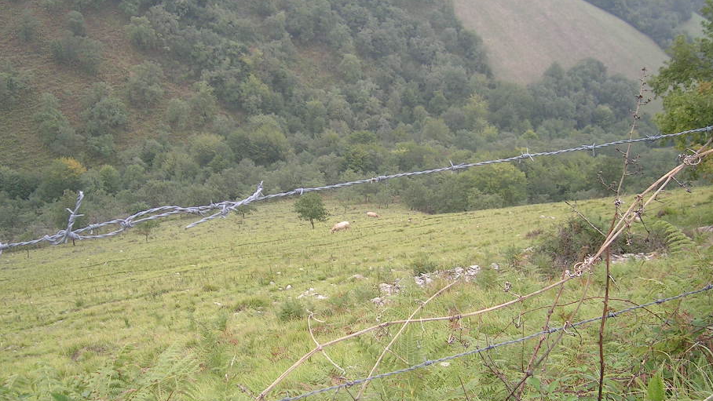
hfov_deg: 47.3
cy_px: 253
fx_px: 813
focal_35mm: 43
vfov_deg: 27.6
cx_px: 364
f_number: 2.8
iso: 50
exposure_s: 1/134
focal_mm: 5.4
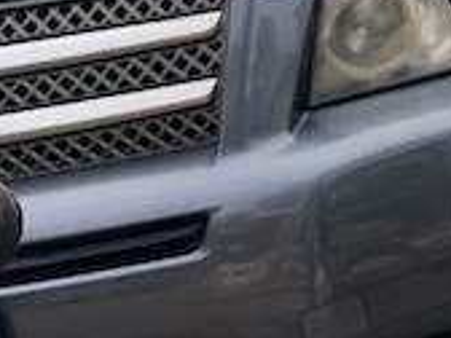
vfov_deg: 11.7
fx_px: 1616
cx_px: 636
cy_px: -48
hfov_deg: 15.0
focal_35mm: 124
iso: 25
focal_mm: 4.25
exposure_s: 1/389
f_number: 1.8
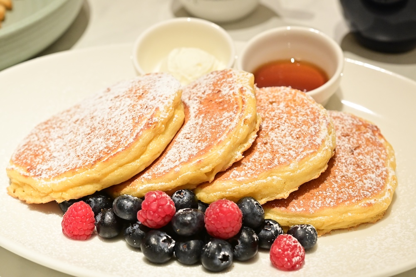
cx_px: 208
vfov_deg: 22.6
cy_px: 138
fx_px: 693
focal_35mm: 60
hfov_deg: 33.4
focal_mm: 60
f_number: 8
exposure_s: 1/400
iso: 6400
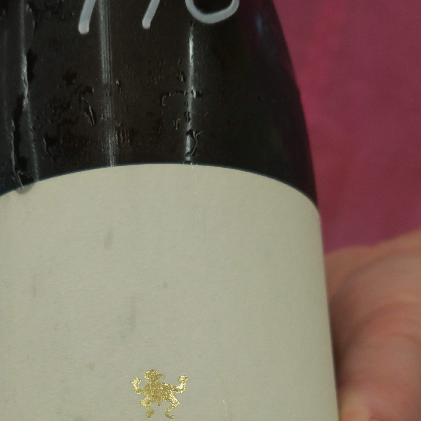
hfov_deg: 32.9
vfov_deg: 31.6
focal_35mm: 51
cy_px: 390
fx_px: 702
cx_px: 117
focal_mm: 4.26
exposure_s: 1/50
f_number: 2
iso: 150
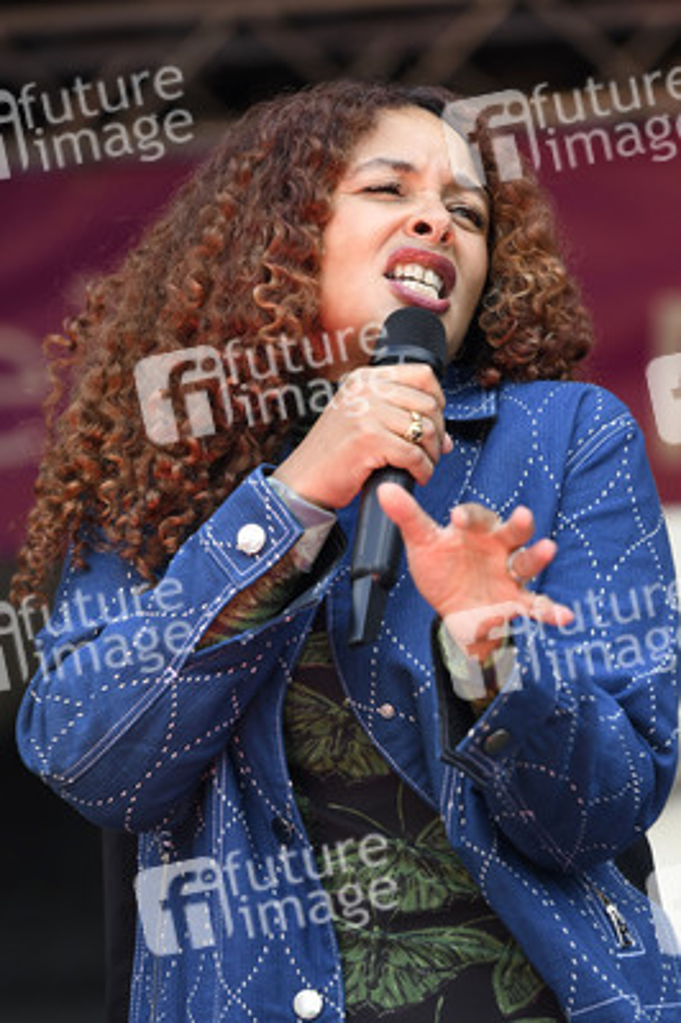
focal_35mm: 175
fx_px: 4974
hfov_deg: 7.8
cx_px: 340
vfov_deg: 11.8
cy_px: 512
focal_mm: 175
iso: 640
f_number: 4.5
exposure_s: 1/800
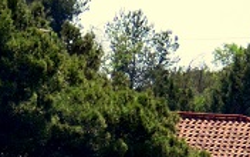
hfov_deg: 2.2
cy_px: 309
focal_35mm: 954
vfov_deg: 1.4
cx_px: -411
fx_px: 6500
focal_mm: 110
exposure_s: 1/8000
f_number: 4.5
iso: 1600
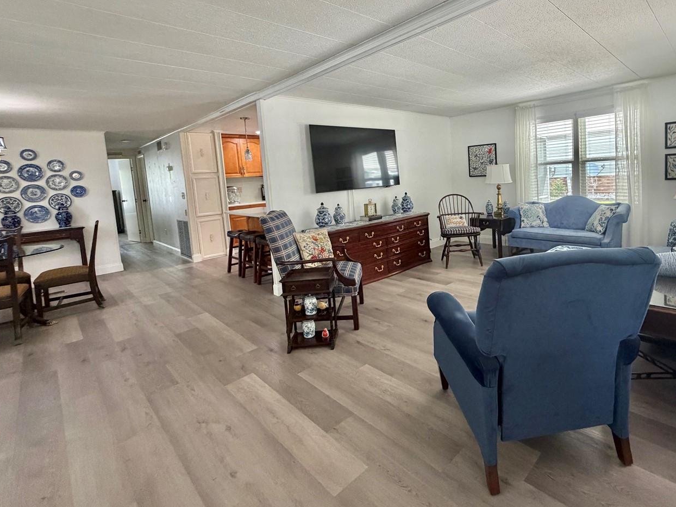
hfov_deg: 86.5
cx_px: 410
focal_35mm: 18
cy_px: 202
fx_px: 352
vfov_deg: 70.8
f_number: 2.2
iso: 320
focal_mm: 2.22
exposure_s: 1/120
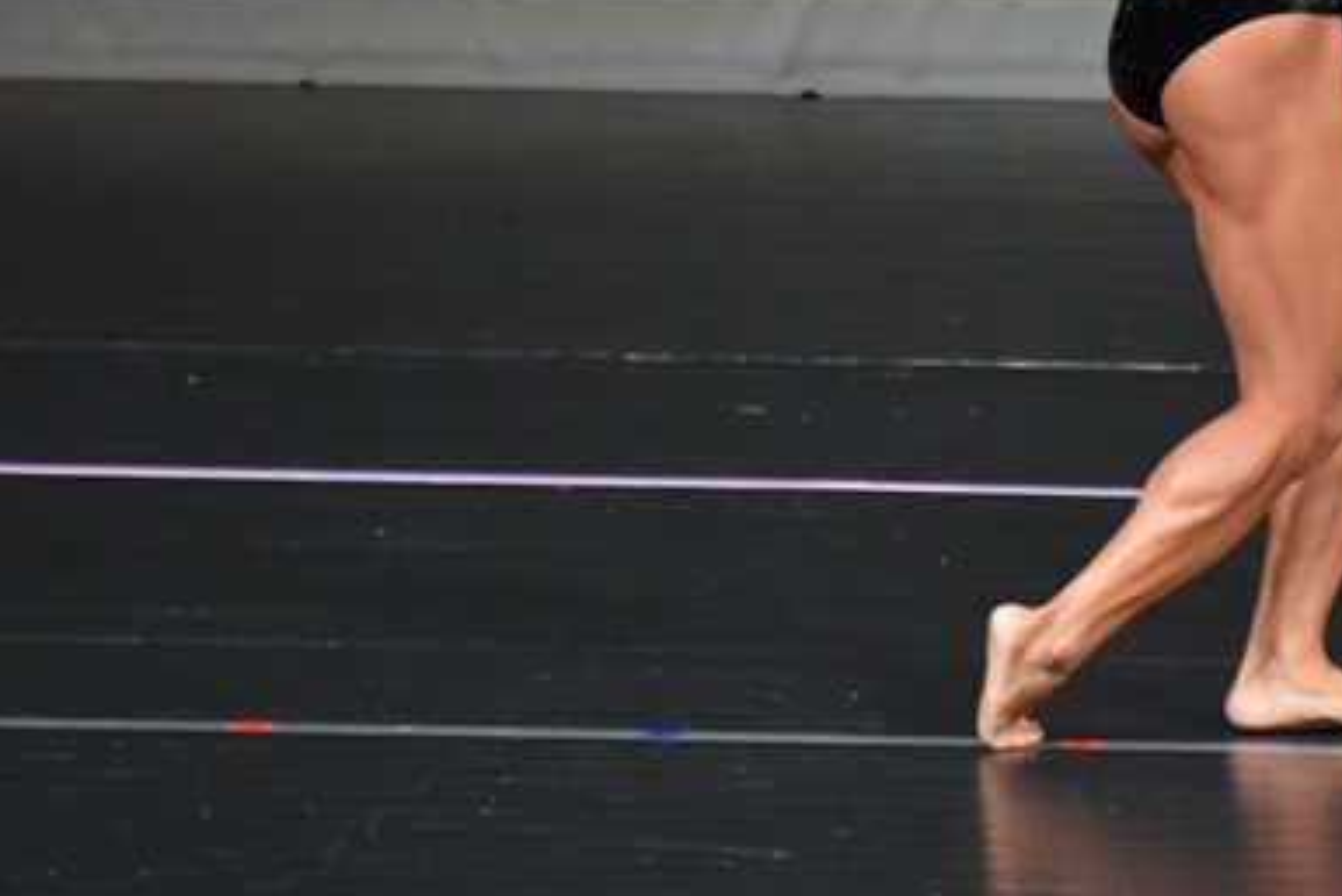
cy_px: 73
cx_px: 1288
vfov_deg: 1.8
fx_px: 28116
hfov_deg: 2.7
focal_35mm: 754
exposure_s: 1/400
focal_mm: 250
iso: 4000
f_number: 5.6
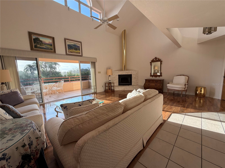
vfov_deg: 85.7
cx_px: 112
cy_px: 84
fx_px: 91
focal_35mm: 14
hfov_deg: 102.1
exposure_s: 1/186
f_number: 2.2
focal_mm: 2.22
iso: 50
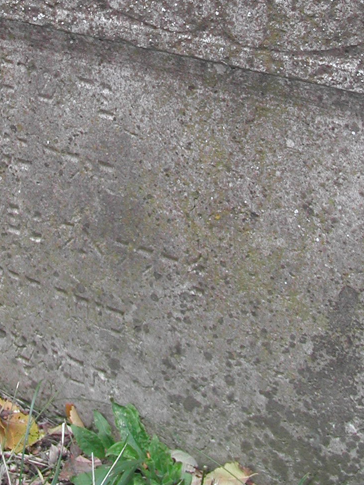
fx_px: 1121
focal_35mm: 80
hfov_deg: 18.4
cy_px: 5
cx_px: 135
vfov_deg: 23.4
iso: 100
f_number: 2.8
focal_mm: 8
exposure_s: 1/30
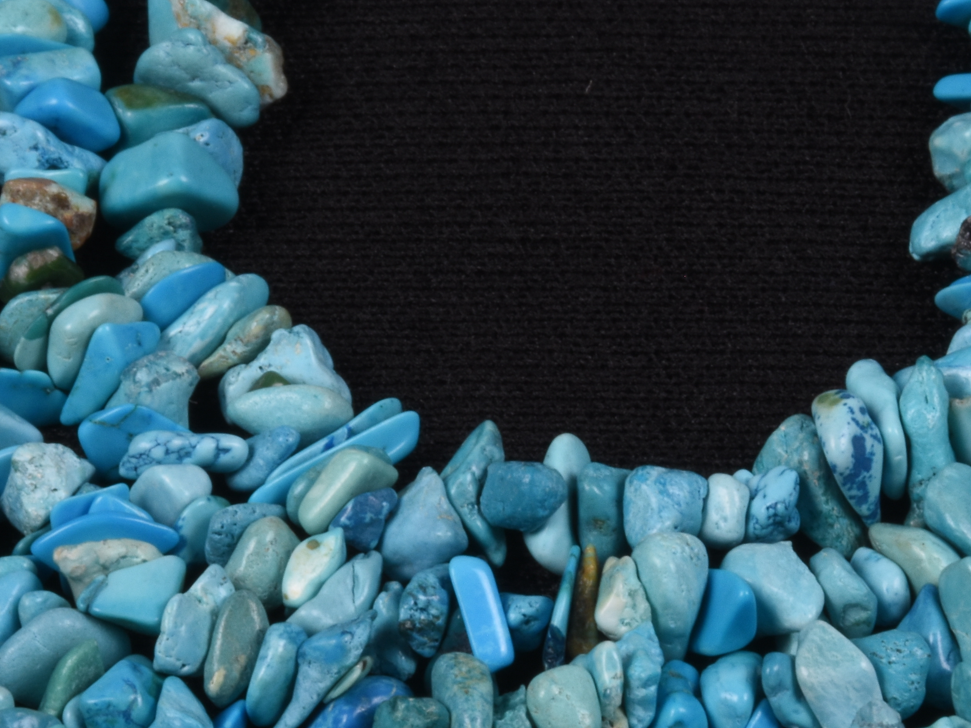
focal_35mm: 484
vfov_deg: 3.1
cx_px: 683
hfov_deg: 4.1
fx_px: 13576
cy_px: 458
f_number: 32
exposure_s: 1/125
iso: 250
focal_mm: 140
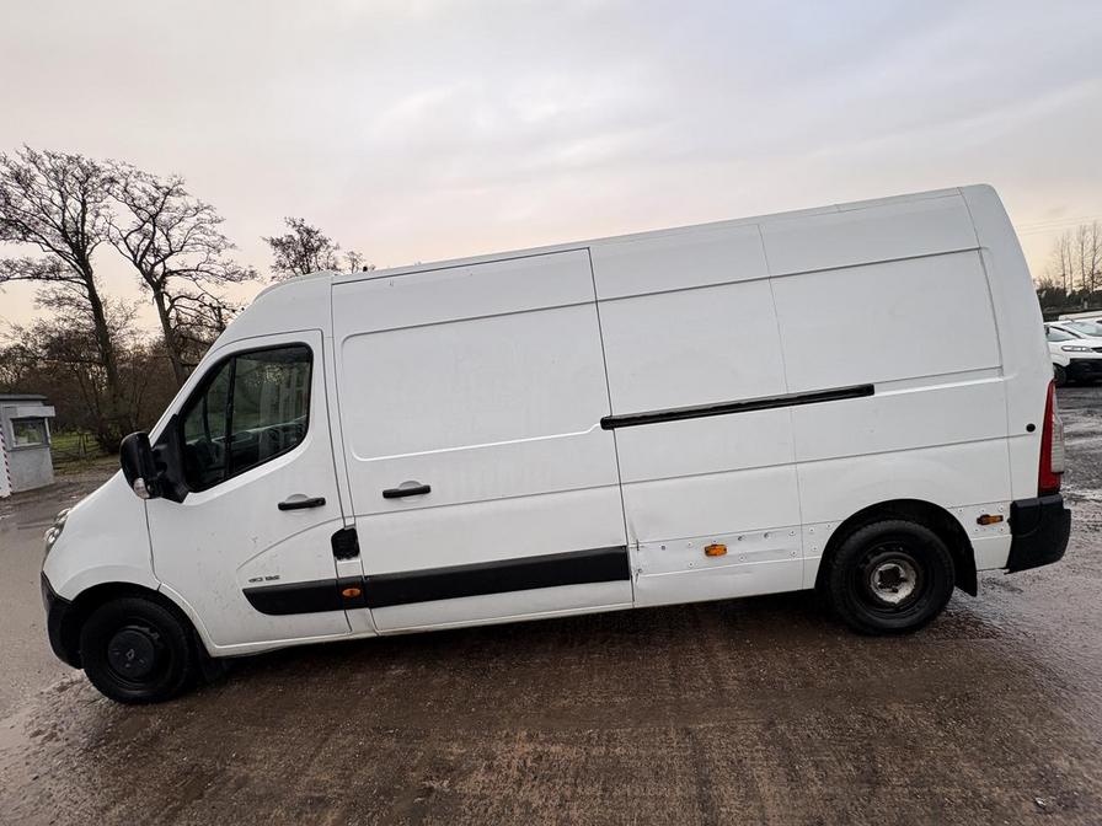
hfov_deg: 102.1
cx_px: 551
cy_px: 413
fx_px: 446
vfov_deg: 85.7
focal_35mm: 14
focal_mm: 2.22
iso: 40
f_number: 2.2
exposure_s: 1/99
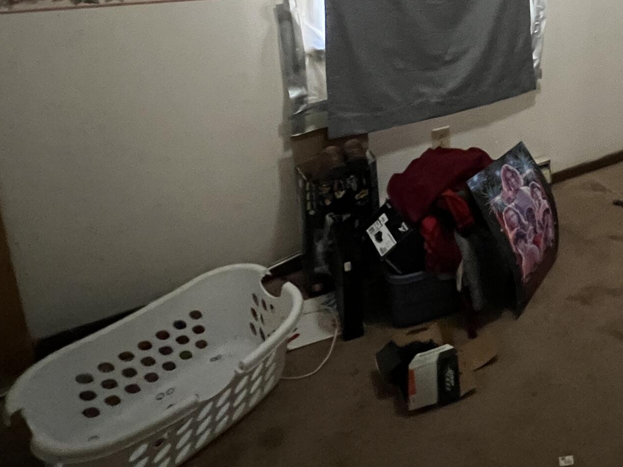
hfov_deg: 50.5
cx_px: 581
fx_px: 558
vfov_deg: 39.2
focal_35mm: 31
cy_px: -17
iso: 1000
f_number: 1.8
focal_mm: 1.57
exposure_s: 1/30
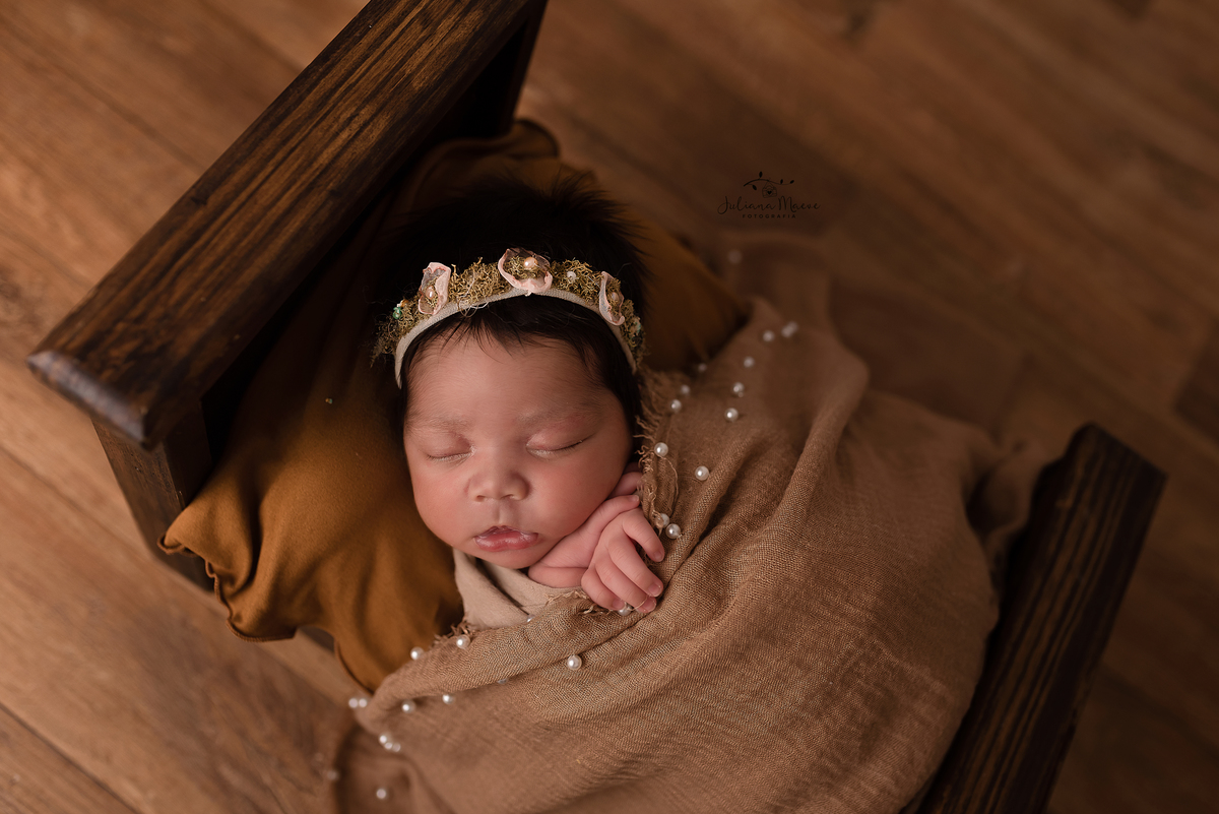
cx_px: 610
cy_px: 407
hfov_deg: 54.4
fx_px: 1186
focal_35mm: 35
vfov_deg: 37.9
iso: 160
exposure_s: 1/160
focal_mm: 35
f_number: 2.8
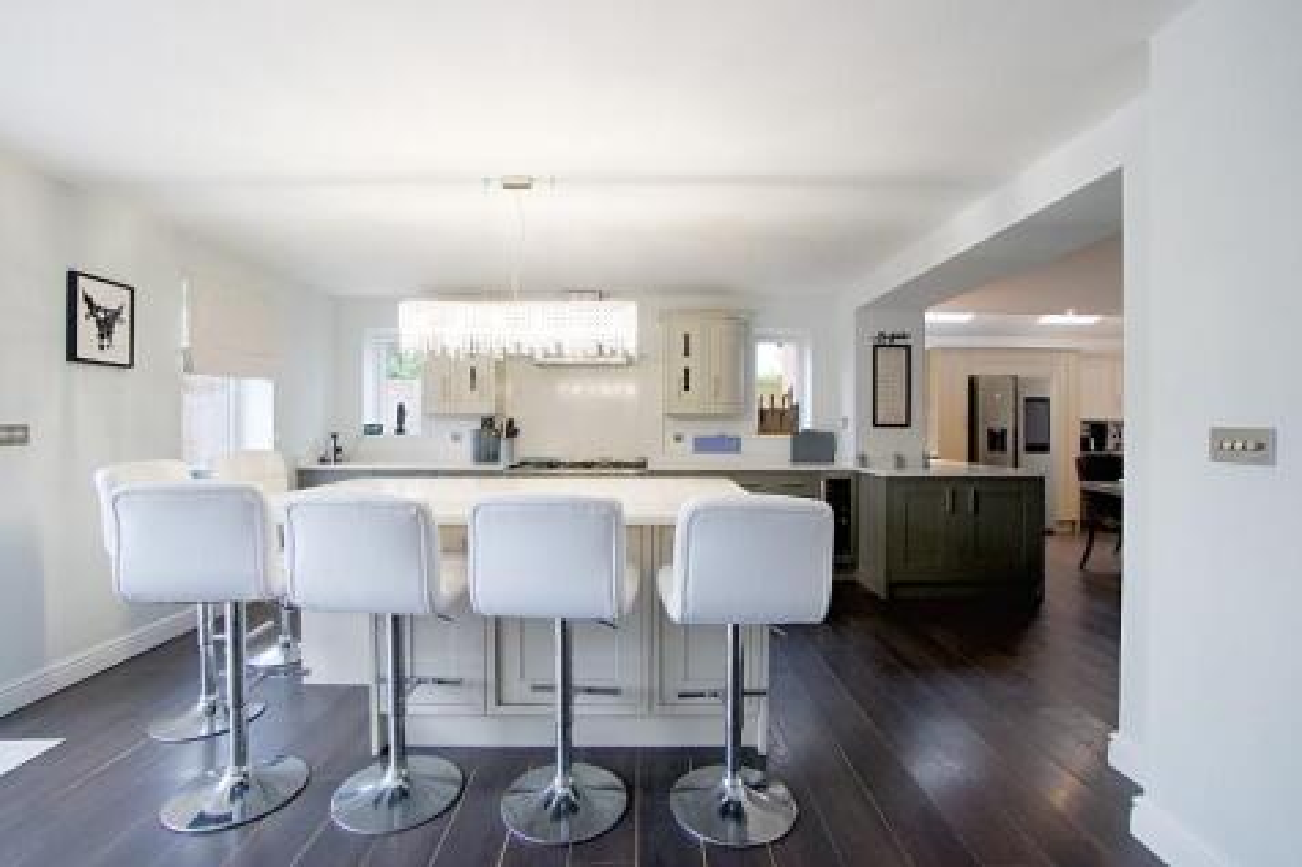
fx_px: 542
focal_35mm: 15
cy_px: 434
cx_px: 651
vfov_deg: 77.3
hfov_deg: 100.4
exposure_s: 1/160
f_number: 4
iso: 2000
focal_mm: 10
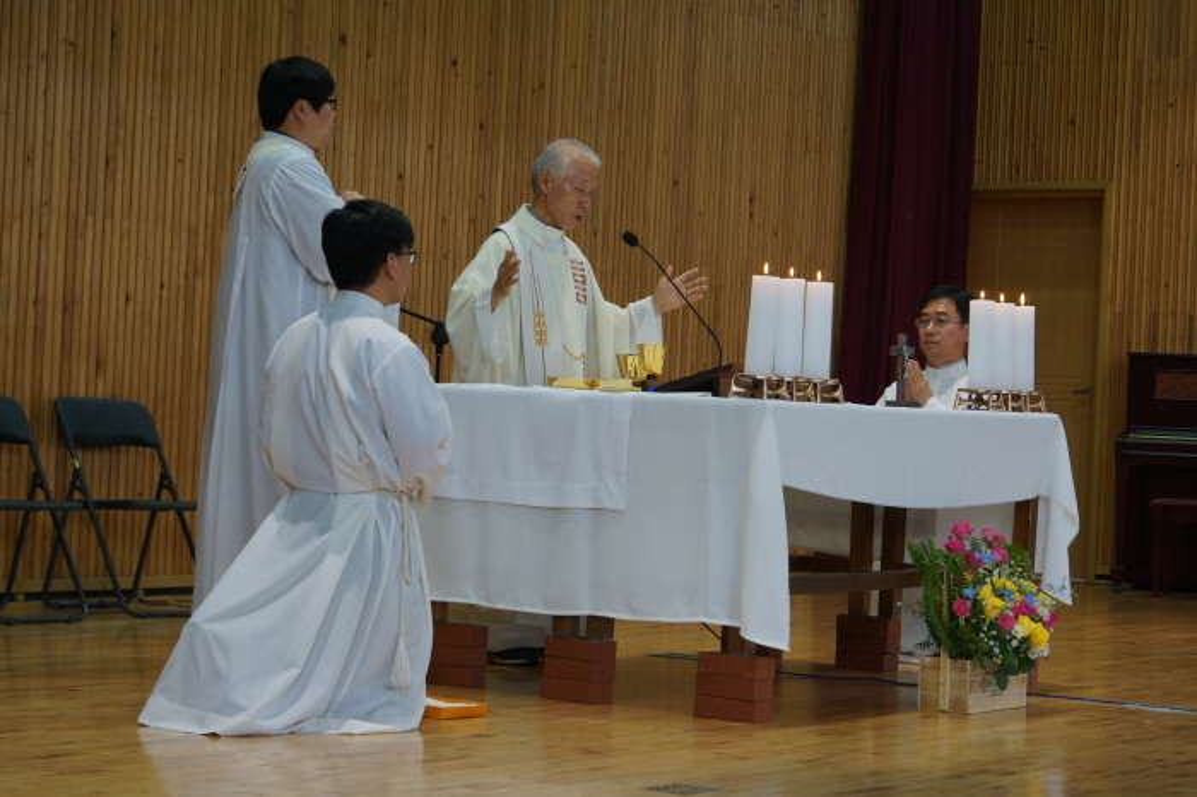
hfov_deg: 24.8
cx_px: 598
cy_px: 398
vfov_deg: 16.6
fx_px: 2725
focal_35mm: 82
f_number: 5.6
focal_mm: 55
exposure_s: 1/100
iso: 640
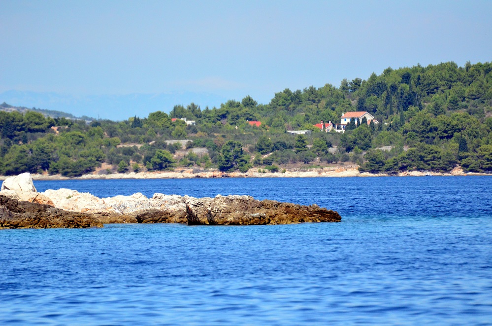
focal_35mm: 450
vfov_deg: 3.0
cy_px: 163
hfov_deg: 4.6
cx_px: 246
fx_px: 6135
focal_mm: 300
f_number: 5.6
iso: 2000
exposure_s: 1/8000
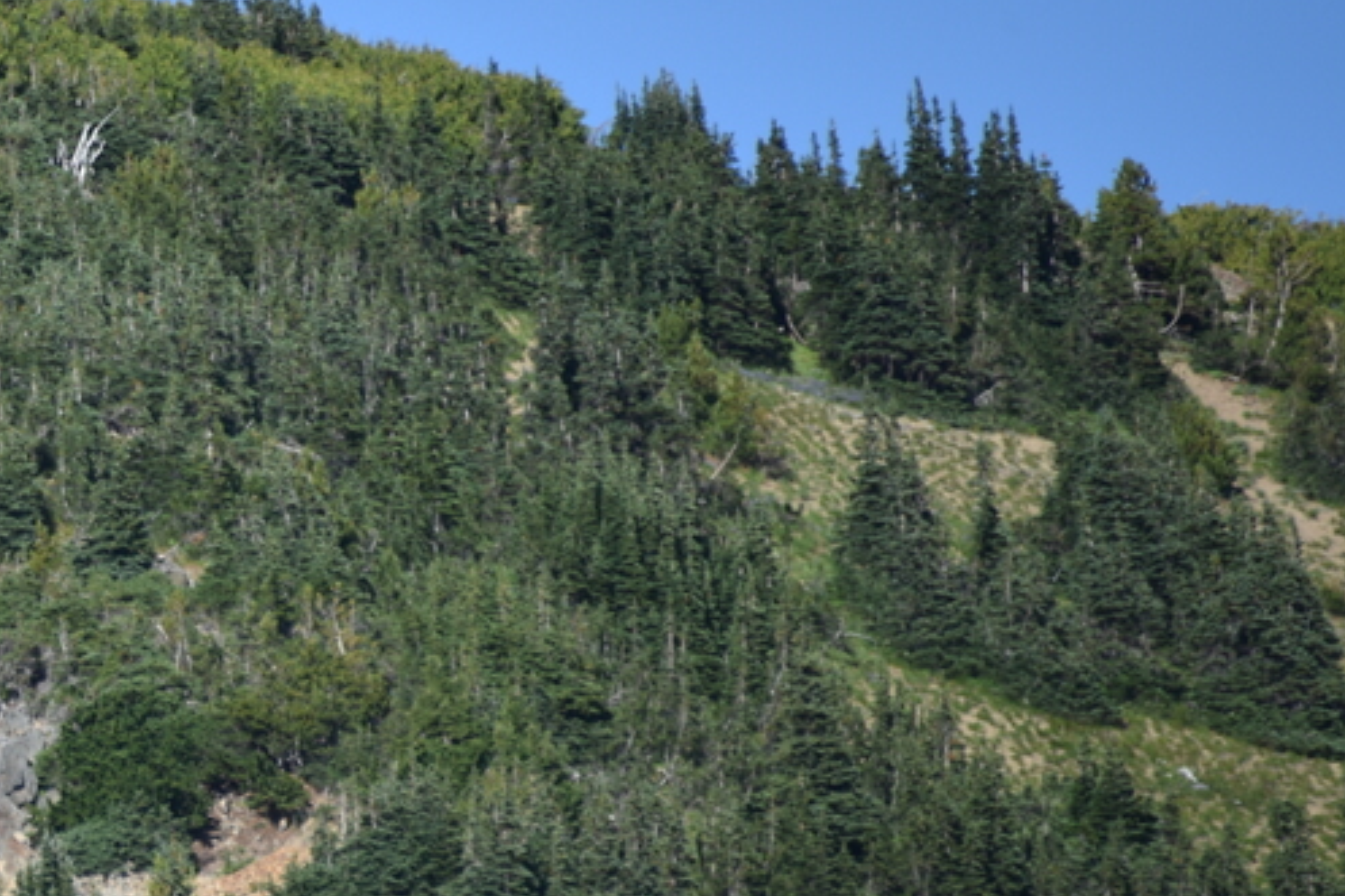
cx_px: -376
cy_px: 701
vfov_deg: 1.8
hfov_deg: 2.7
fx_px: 28869
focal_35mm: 773
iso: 160
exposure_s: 1/640
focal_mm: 300
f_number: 5.6
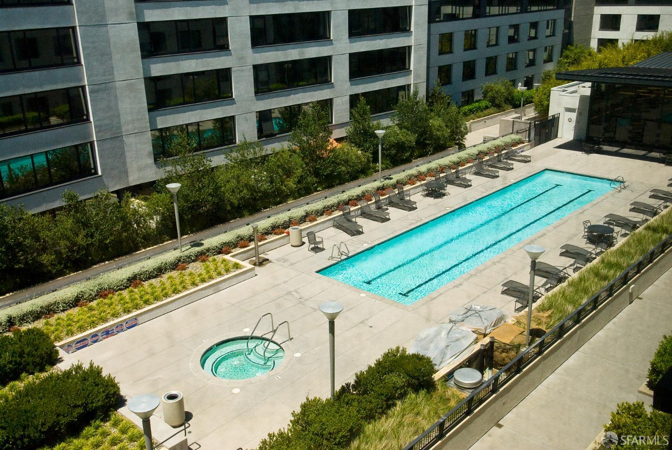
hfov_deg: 53.1
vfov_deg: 37.0
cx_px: 336
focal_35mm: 36
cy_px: 225
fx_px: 673
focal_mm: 24
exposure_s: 1/750
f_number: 14
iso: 640
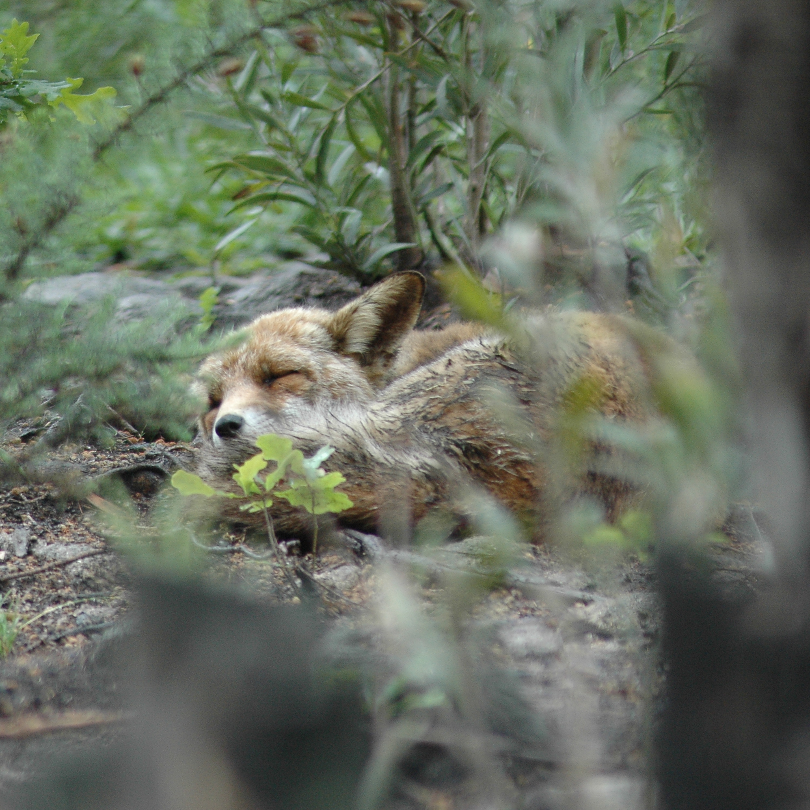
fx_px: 15249
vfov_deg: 3.0
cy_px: 405
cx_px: 274
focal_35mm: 576
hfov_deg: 3.0
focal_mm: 300
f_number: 5.6
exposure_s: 1/100
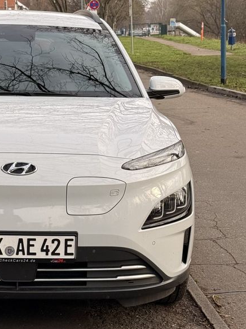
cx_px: 21
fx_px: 939
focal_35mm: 99
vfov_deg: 19.8
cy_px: 148
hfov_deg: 14.8
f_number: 1.78
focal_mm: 6.76
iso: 64
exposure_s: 1/553
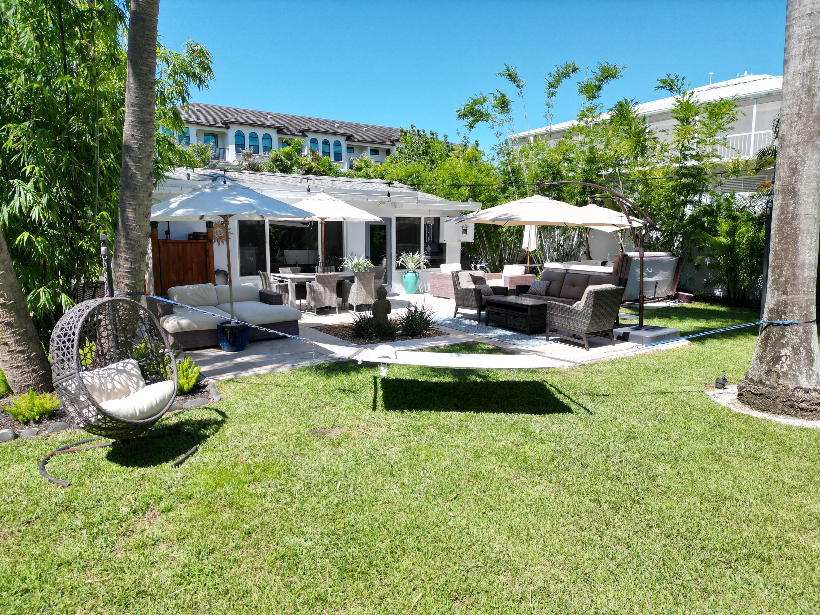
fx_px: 569
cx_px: 410
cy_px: 308
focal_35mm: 24
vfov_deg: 56.8
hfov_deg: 71.6
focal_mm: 6.72
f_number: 1.7
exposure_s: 1/2500
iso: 130
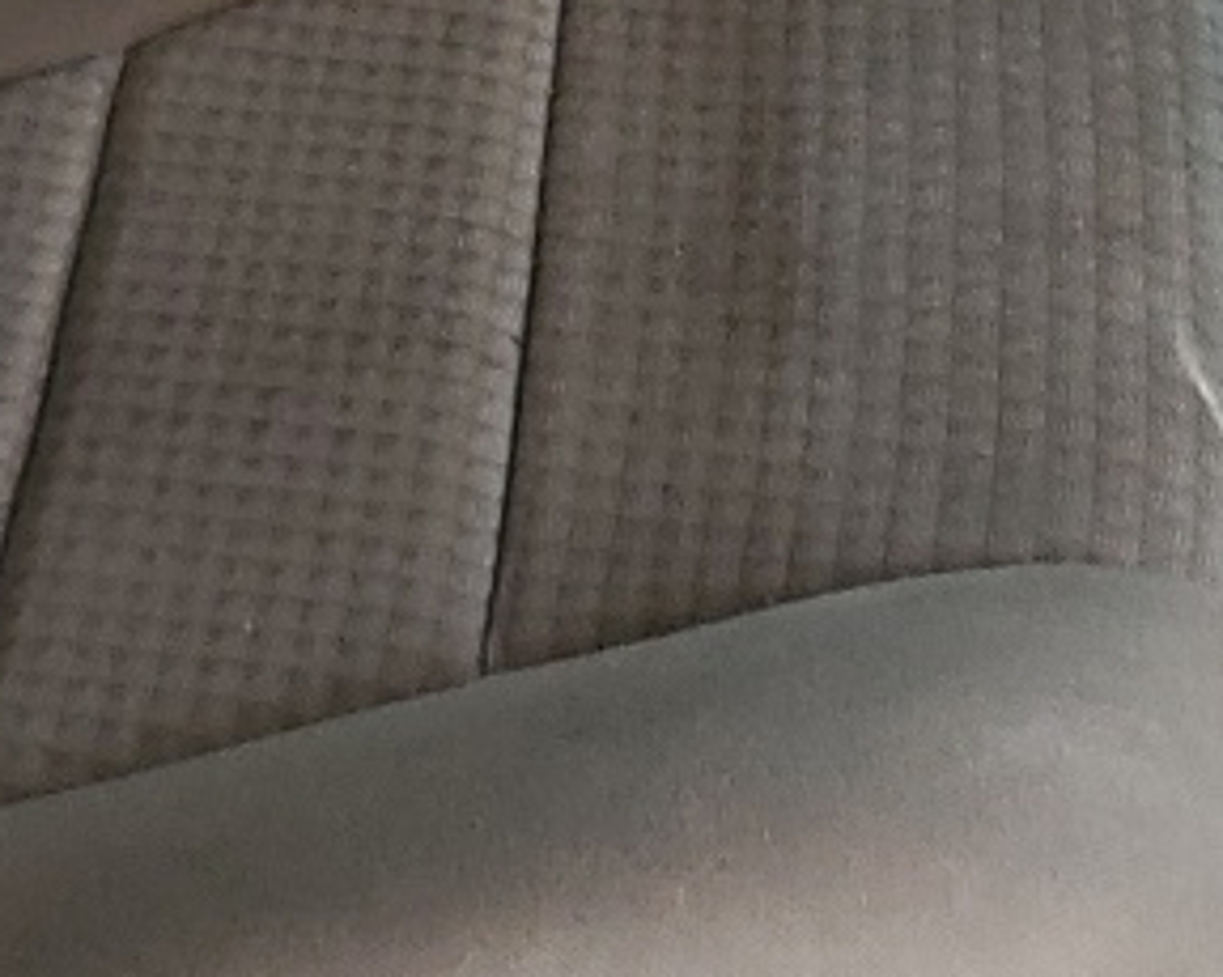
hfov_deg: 13.7
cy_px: -998
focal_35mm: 141
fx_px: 5100
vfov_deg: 10.1
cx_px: 701
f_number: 1.5
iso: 54
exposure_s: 1/60.2
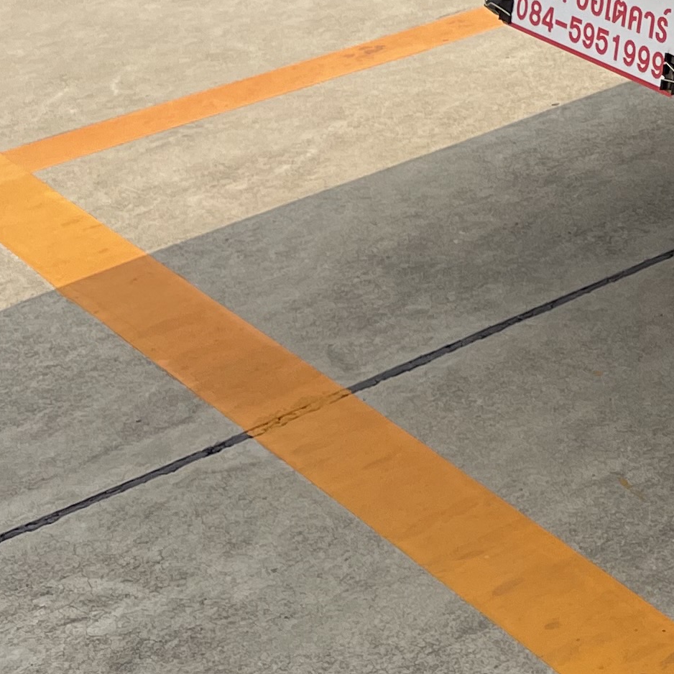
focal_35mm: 95
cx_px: 1352
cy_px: -313
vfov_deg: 16.7
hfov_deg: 14.9
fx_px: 2093
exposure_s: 1/4202
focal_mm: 5.1
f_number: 1.6
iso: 32
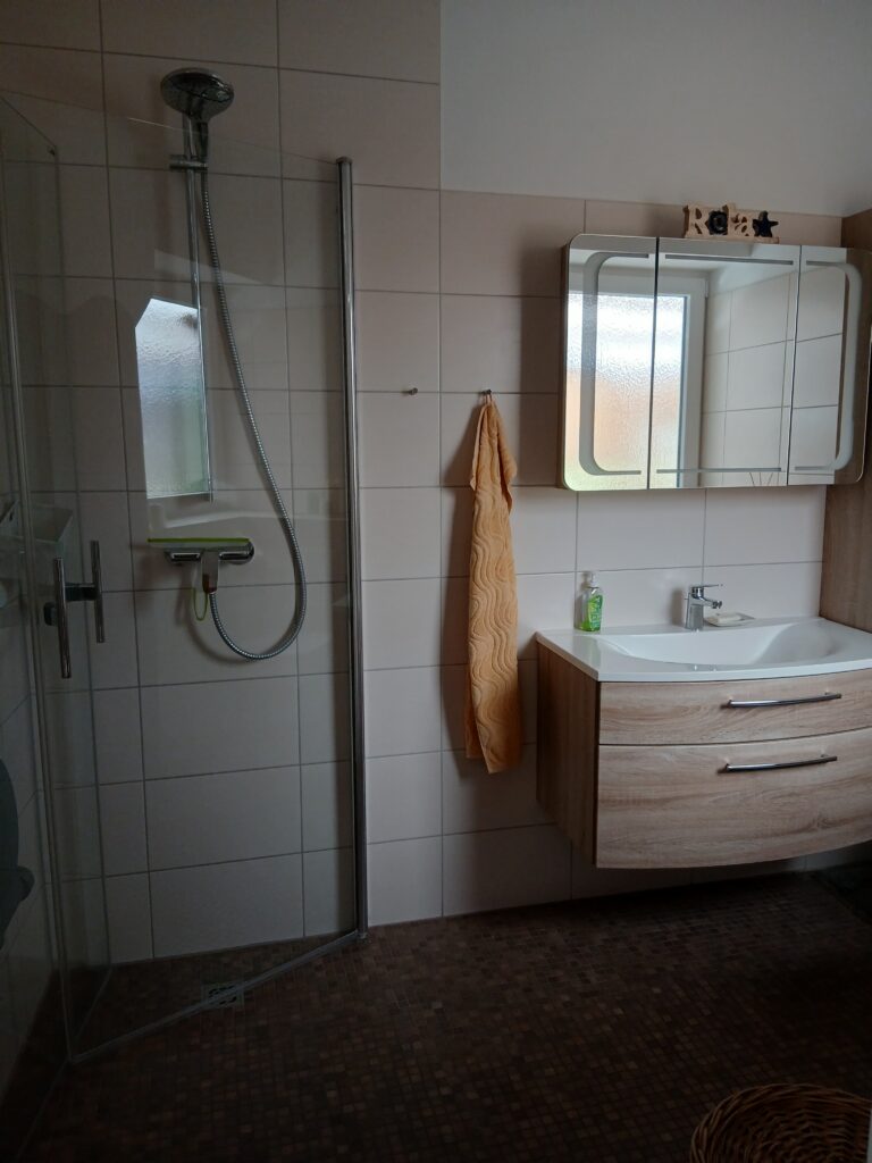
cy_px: 582
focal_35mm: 26
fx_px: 873
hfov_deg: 53.1
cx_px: 436
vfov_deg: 67.3
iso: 160
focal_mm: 3.98
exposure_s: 1/50
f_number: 1.8
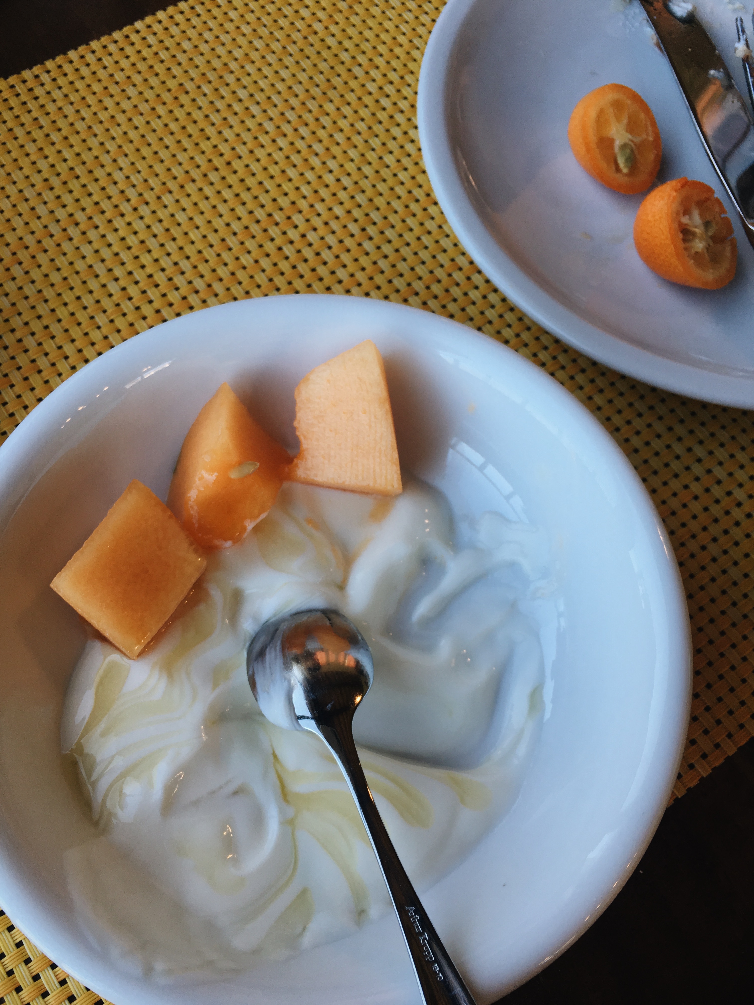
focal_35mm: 29
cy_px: 502
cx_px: 377
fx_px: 842
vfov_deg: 61.7
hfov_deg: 48.2
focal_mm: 4.15
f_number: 2.2
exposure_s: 1/100
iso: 32
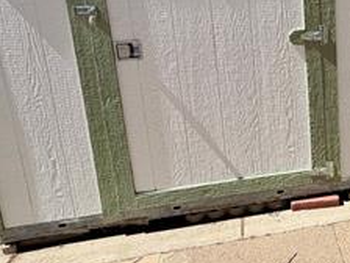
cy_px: 45
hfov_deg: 42.4
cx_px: 323
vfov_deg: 34.6
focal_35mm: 40
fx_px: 404
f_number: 2.2
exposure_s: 1/779
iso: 20
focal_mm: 2.22
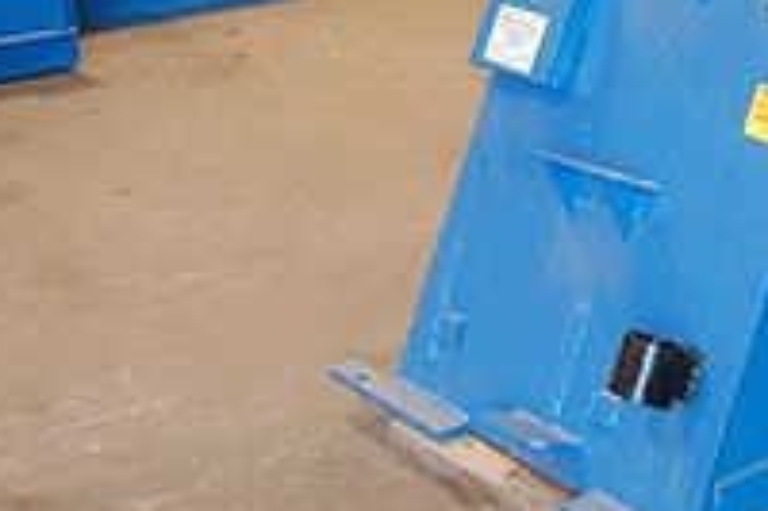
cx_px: 822
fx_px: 1727
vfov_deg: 16.2
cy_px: -100
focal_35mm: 81
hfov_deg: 23.7
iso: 400
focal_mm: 18
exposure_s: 1/60
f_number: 3.5
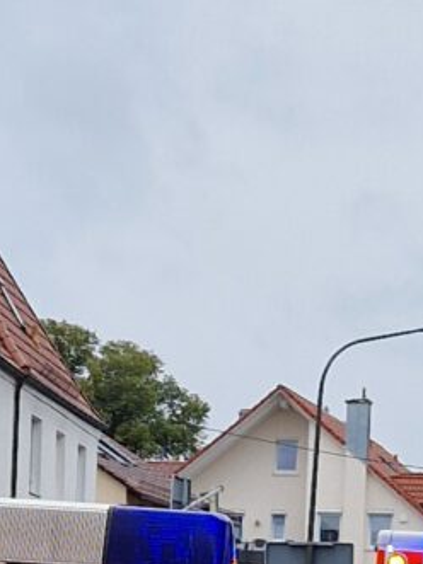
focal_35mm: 178
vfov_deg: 10.9
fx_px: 2902
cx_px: 80
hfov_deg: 8.3
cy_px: 707
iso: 50
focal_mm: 5.4
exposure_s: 1/804
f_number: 1.8
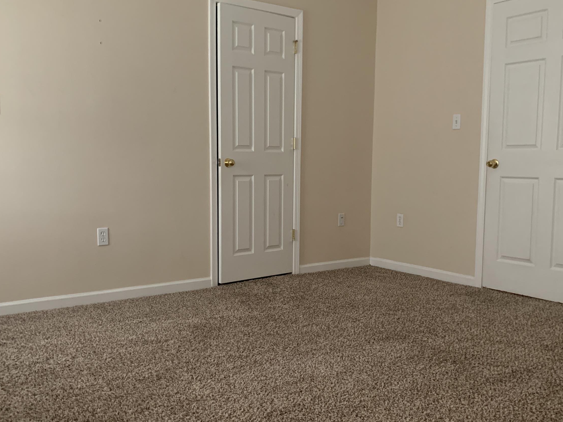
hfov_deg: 52.6
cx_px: 275
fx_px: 569
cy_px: 222
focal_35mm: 35
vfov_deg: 40.7
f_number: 1.8
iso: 400
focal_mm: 4.25
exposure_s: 1/52
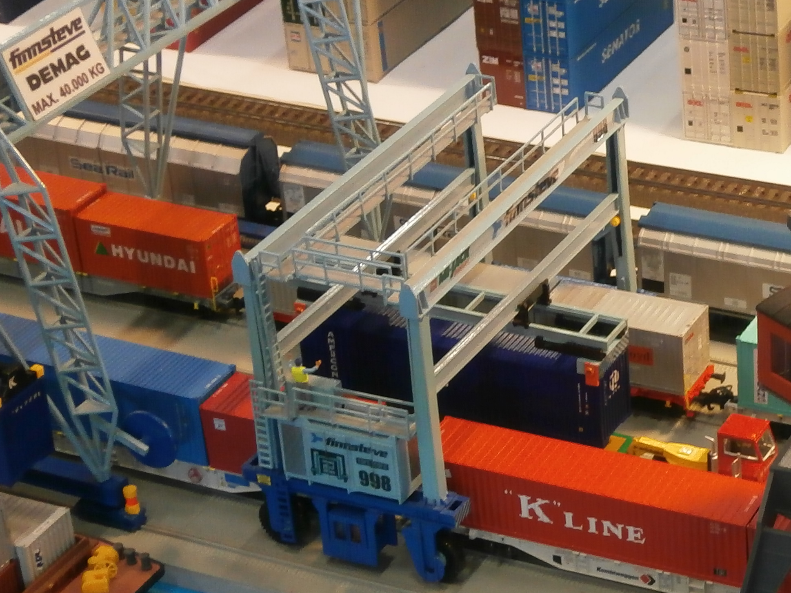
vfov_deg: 14.2
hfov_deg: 18.4
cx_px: 787
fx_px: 2376
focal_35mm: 104
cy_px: 405
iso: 200
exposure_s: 1/13
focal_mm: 8.3
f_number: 3.4
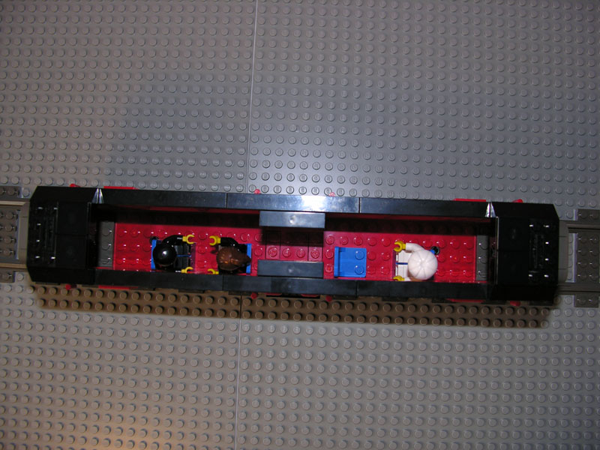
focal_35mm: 35
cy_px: 225
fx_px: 607
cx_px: 300
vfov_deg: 40.7
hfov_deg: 52.6
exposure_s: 1/60.1
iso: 50
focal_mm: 8.9
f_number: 2.8
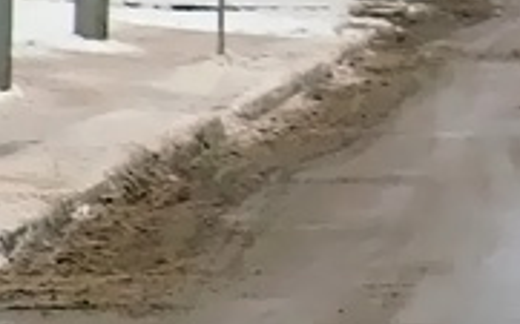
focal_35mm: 1371
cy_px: -410
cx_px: 1485
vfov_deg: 1.0
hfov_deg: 1.5
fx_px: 19429
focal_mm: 135
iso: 800
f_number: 5.6
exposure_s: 1/320
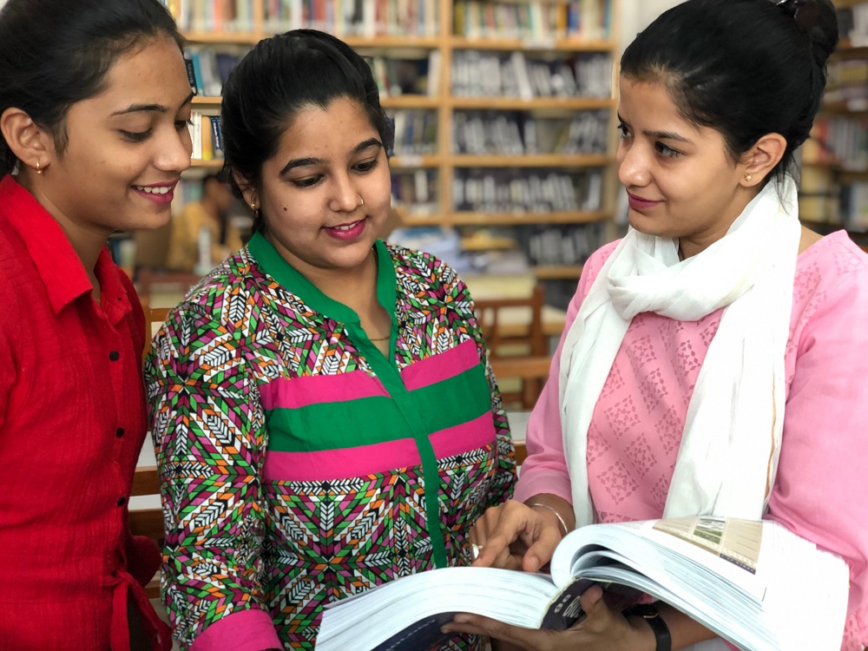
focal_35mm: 52
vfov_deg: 28.0
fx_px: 1304
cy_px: 326
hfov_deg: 36.8
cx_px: 434
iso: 125
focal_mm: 6
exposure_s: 1/25
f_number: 2.4
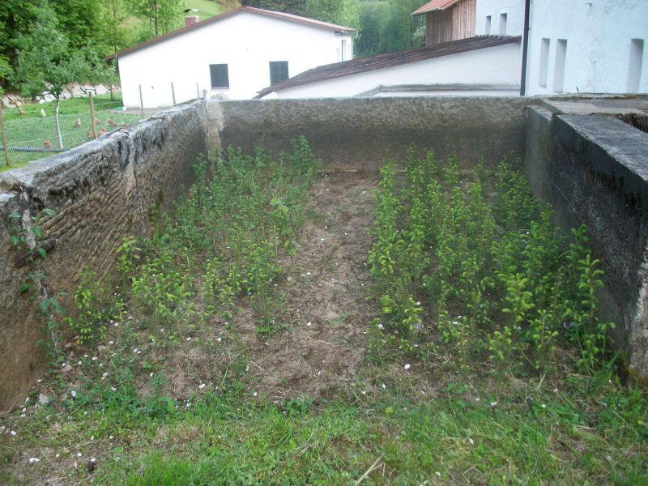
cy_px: 243
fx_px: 580
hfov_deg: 58.4
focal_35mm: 31
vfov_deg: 45.4
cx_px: 324
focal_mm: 5.7
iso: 80
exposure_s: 1/46.4
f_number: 2.9
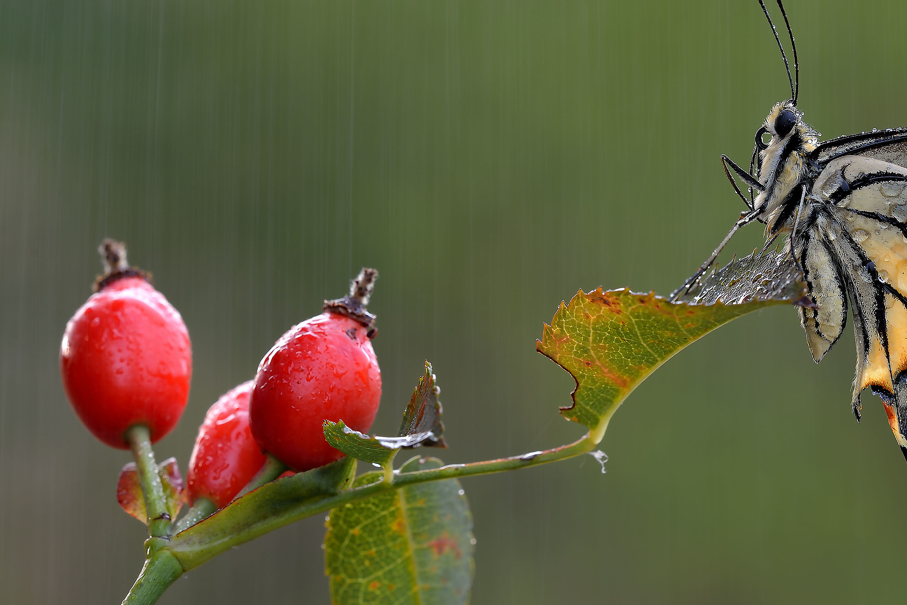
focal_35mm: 214
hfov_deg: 9.6
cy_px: 311
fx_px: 5394
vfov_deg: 6.4
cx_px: 605
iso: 100
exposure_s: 1/10
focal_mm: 150
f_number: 13
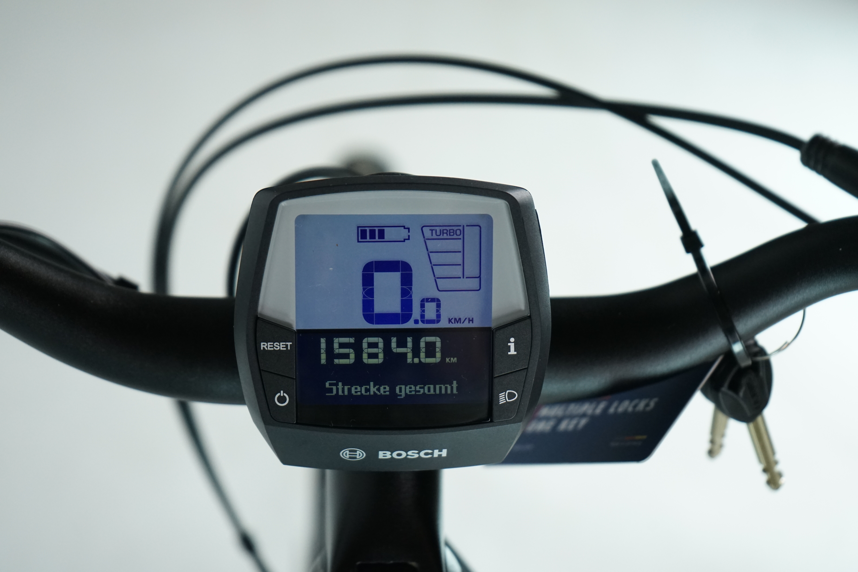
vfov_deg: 19.5
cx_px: 429
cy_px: 286
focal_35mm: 70
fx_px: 1668
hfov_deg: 28.8
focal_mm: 70
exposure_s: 1/200
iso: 2000
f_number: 5.6
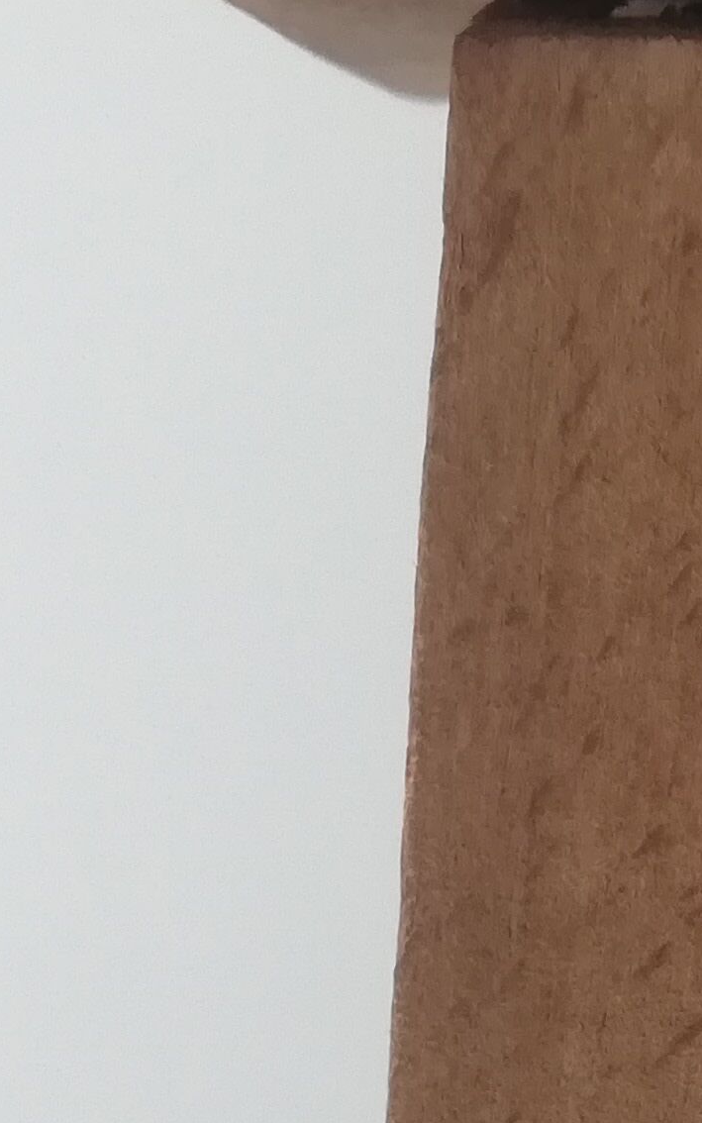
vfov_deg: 17.8
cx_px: 850
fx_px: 3428
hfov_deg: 11.5
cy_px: 1314
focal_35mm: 112
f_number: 2.2
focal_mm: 3.81
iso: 200
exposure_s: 1/33.3
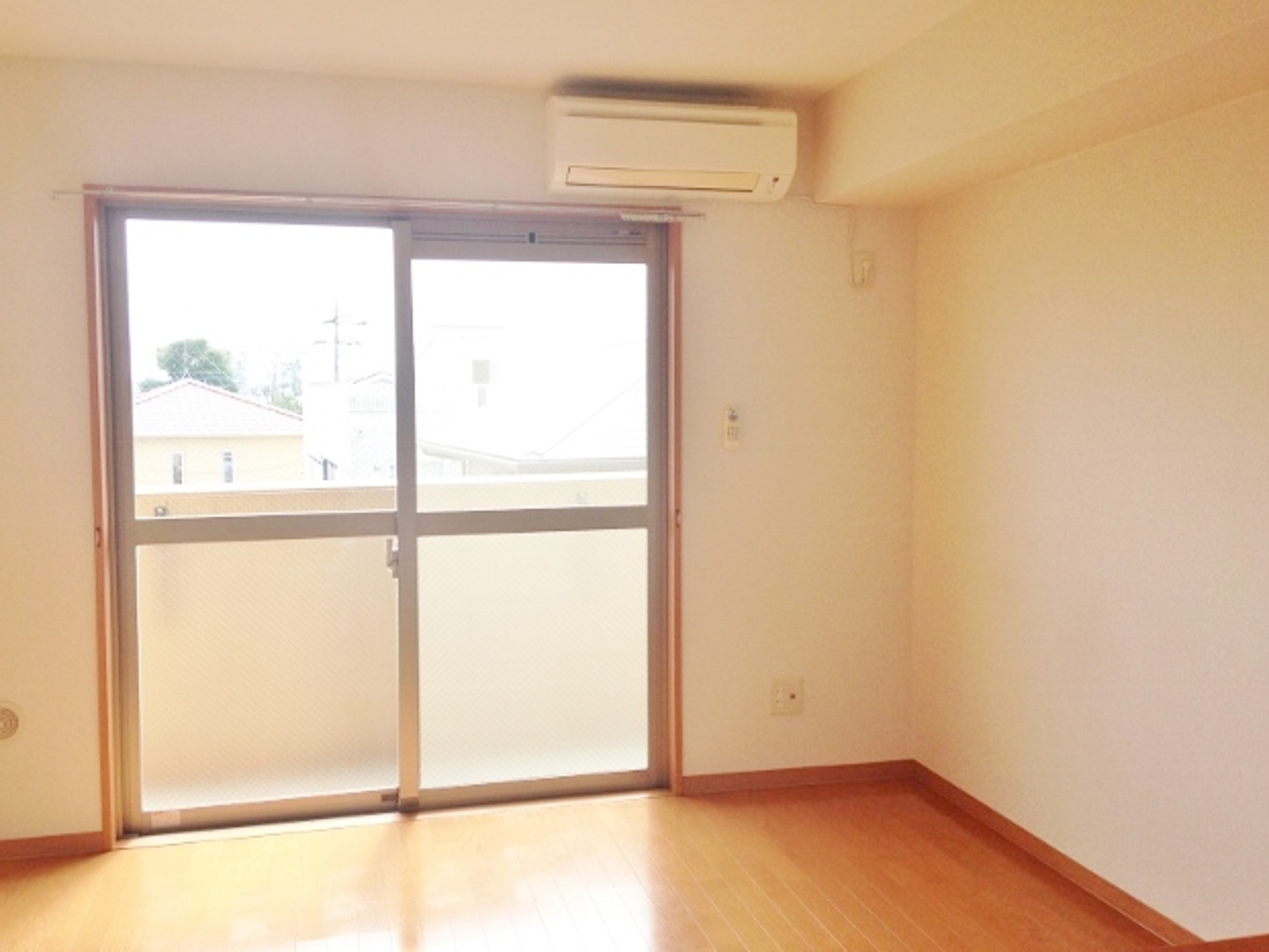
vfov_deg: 41.8
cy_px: 472
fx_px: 1247
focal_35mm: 34
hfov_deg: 53.9
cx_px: 621
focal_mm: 4.12
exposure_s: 1/200
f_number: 2.4
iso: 50
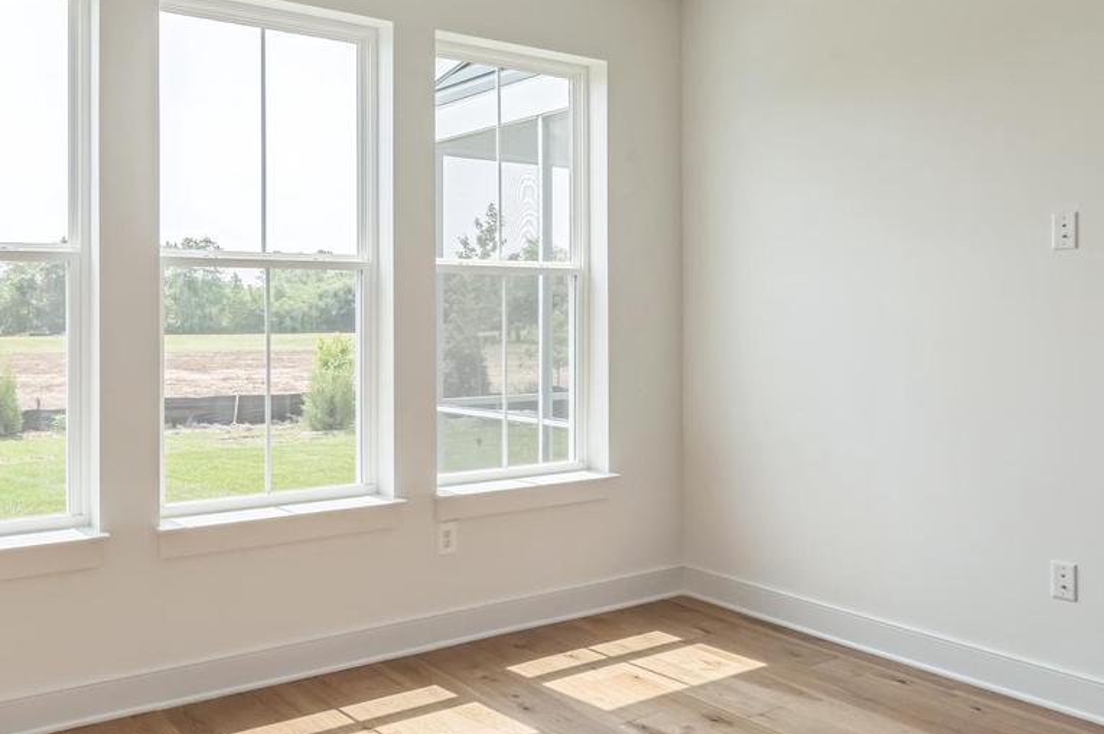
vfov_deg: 40.9
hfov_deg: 58.4
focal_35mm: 32
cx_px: 462
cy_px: 292
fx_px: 981
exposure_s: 1/250
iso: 320
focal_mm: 17
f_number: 10
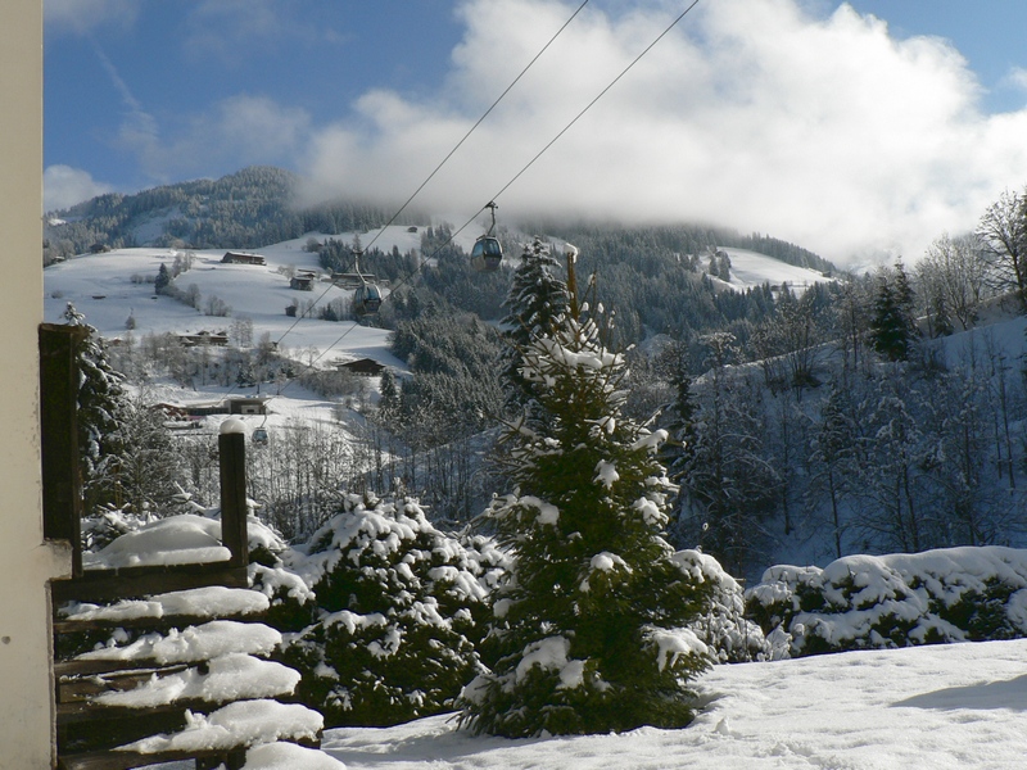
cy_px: 385
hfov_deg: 51.4
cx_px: 514
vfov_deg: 39.7
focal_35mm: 36
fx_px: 1068
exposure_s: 1/800
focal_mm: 6
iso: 80
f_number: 5.6
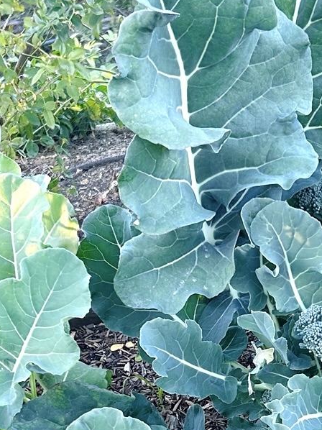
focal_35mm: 87
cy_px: 354
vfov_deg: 22.2
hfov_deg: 16.8
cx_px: 270
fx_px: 1080
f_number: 1.5
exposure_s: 1/121
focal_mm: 5.7
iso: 100
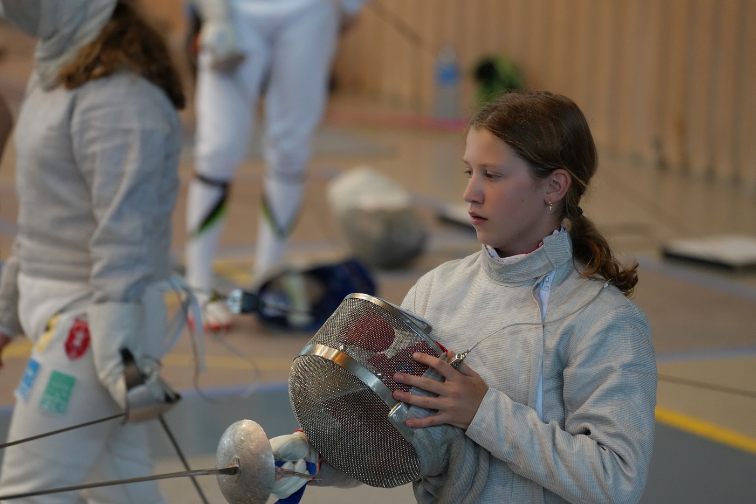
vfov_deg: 5.8
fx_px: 4935
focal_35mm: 235
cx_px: 378
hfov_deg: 8.8
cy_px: 252
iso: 5000
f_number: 5.6
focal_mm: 235
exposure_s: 1/250
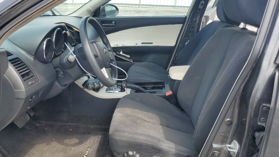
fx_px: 215
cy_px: 80
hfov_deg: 66.1
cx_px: 137
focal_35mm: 29
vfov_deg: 40.2
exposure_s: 1/667
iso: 50
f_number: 1.5
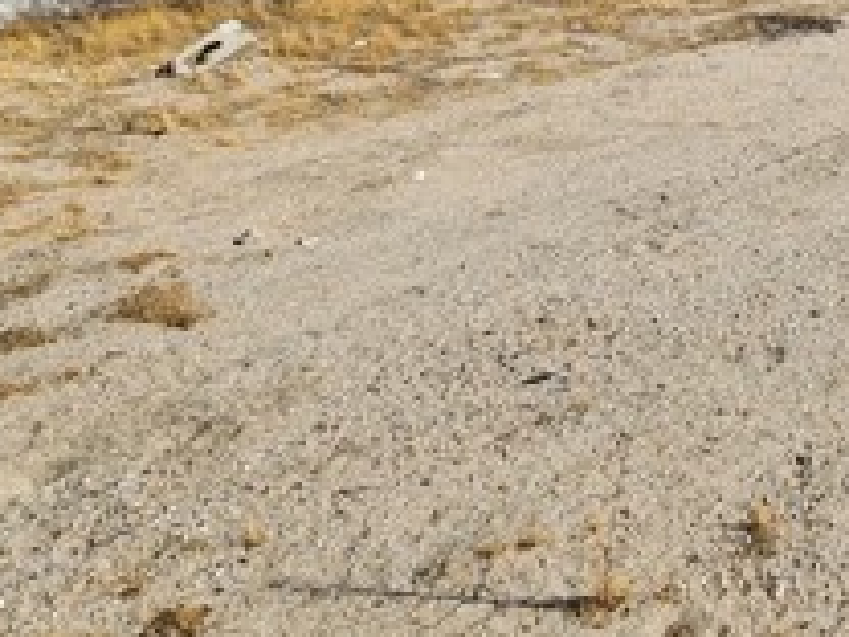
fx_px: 981
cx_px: 1127
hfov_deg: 33.2
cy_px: -110
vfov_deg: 30.9
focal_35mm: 40
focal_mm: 2.2
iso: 50
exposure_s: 1/2352
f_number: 2.2
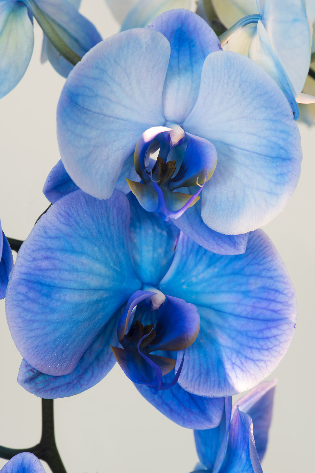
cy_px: 236
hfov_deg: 13.0
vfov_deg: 19.5
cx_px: 158
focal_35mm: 105
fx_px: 1377
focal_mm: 105
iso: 64
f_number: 13
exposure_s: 2.5
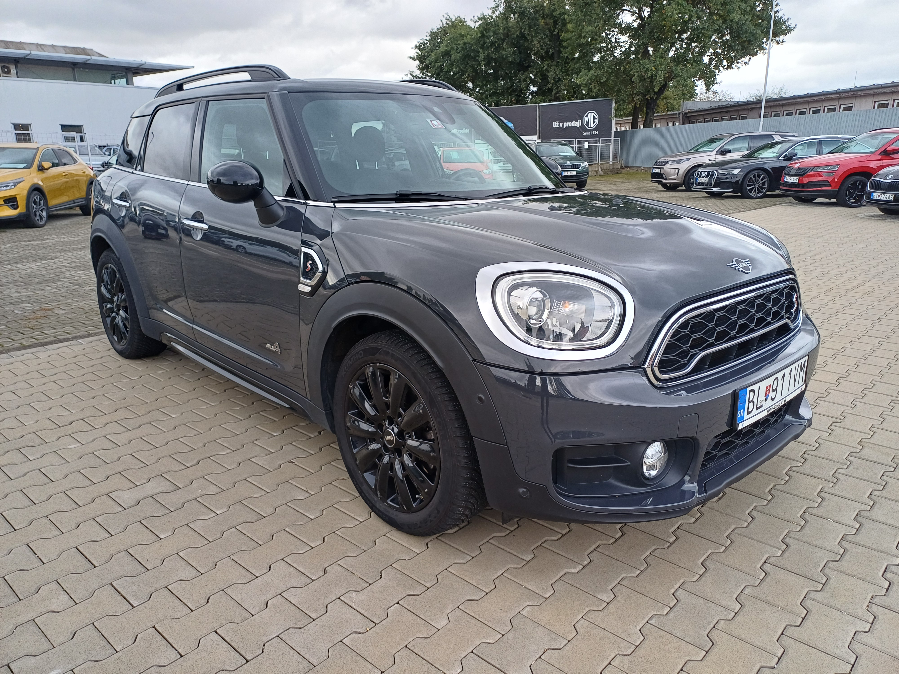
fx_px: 649
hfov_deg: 69.4
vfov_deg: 54.9
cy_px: 337
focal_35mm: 25
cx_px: 450
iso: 50
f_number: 1.8
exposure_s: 1/156
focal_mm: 4.65
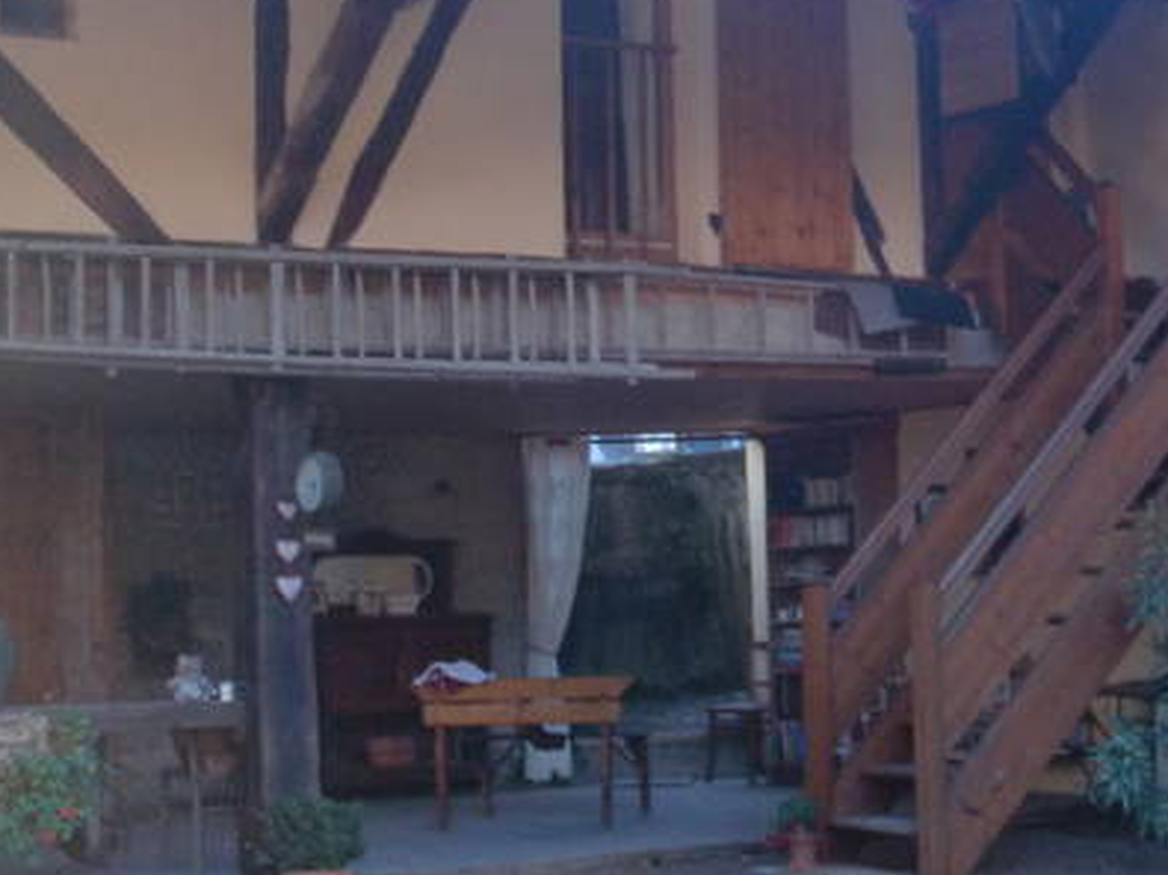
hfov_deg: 25.6
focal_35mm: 76
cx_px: 727
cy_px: 239
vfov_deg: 19.3
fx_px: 2564
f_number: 3.9
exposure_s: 1/60
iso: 160
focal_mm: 6.66
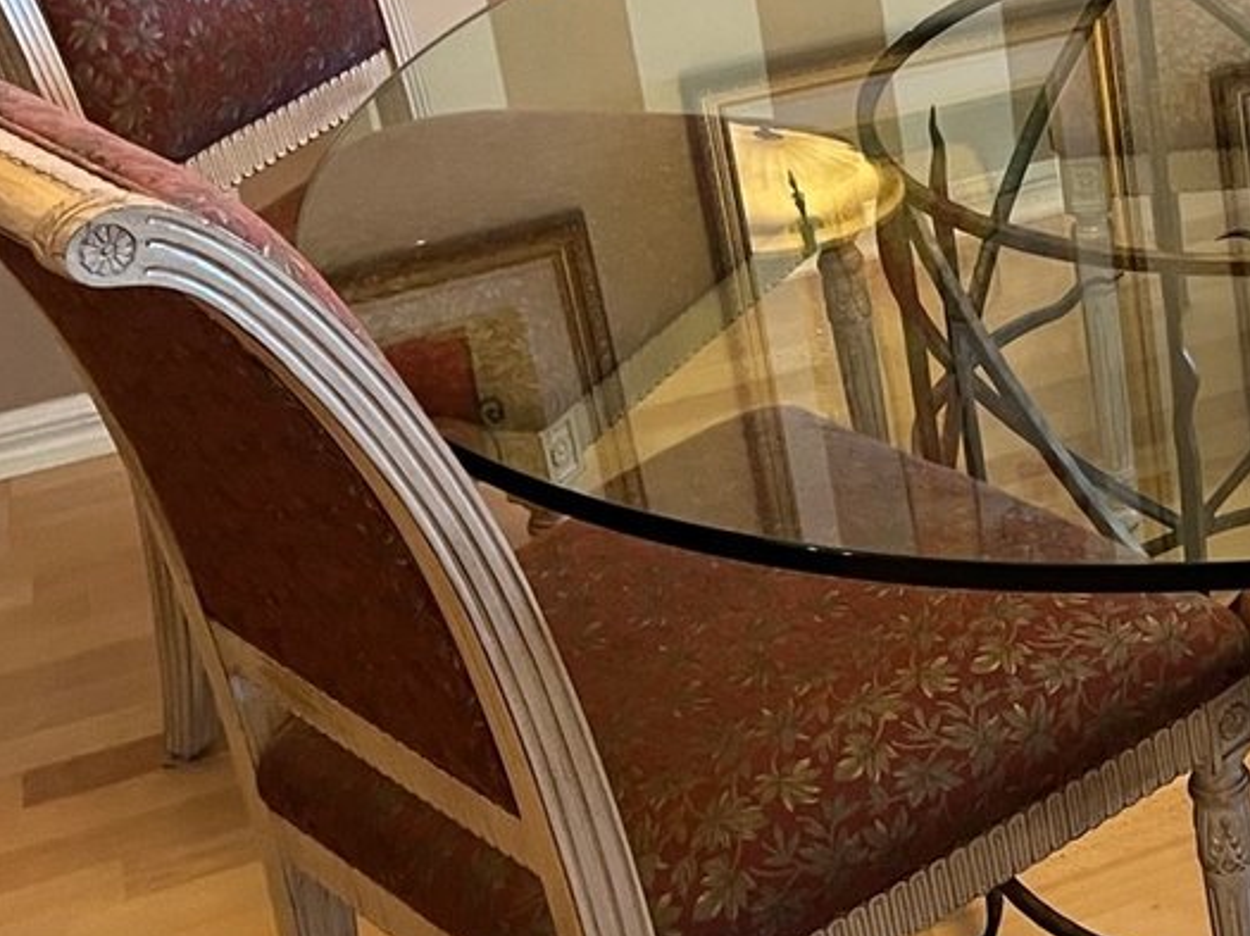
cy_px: 144
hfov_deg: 23.8
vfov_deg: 19.4
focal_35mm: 75
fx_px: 2706
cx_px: 1493
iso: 500
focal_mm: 5.1
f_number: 1.6
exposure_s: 1/60
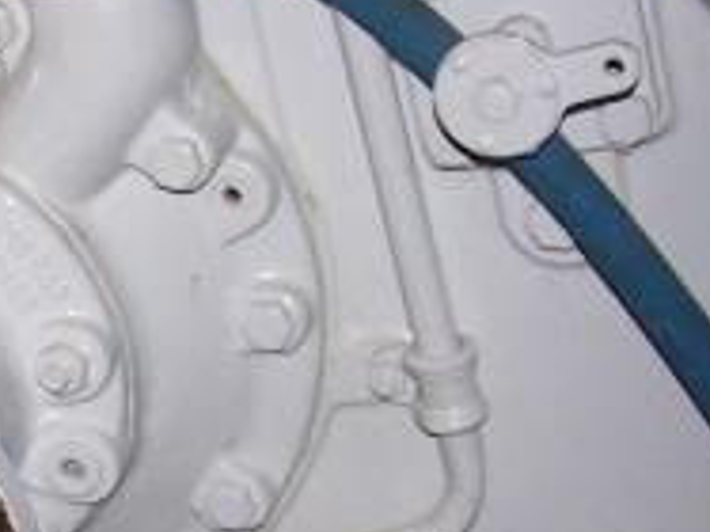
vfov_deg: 11.4
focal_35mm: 130
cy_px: 315
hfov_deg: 14.7
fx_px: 2665
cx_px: -144
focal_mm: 6.3
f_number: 2.8
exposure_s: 1/60
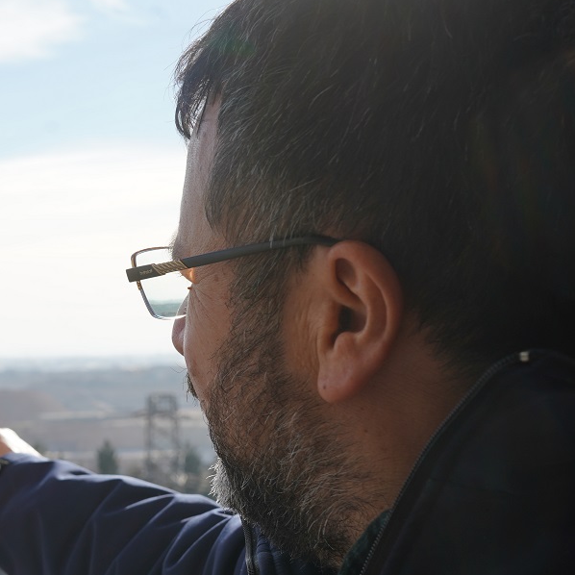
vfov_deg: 26.7
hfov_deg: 25.1
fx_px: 1203
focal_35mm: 64
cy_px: 381
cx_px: -52
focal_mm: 33
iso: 100
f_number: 8
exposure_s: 1/320
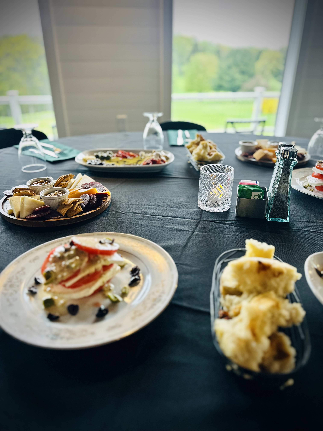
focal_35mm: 24
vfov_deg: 71.6
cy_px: 216
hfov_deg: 56.8
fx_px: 299
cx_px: 162
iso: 250
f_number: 1.78
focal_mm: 6.86
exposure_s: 1/120
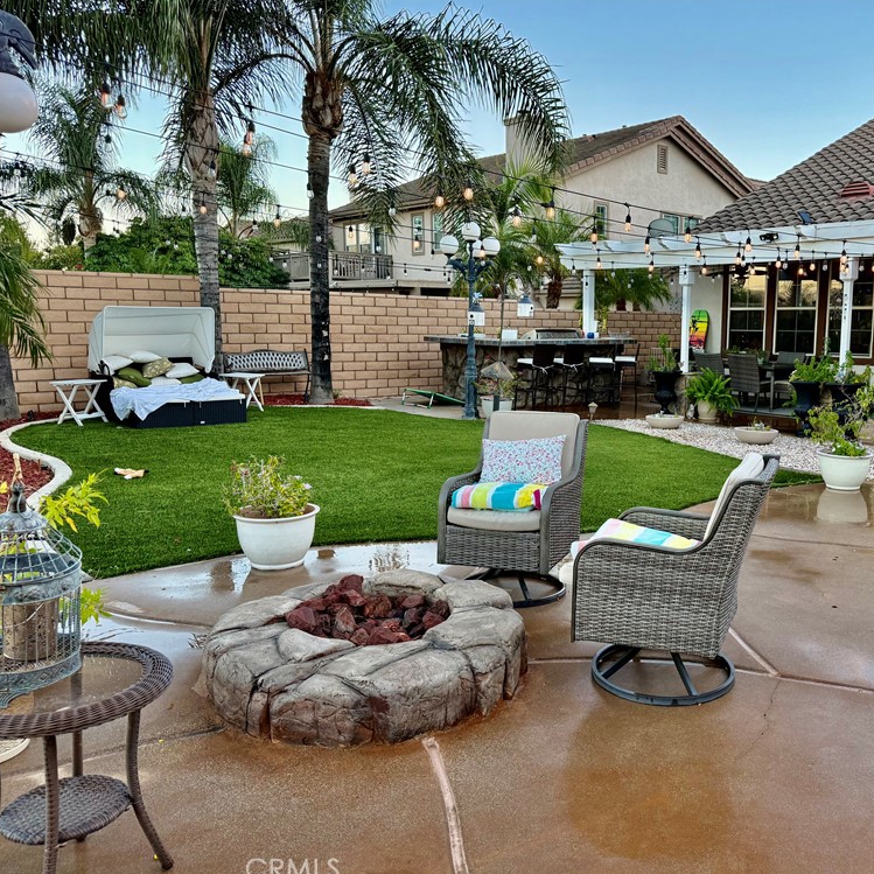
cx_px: 588
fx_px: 828
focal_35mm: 29
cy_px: 438
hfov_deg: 54.4
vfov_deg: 55.6
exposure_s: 1/230
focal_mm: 6.76
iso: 125
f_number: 1.78
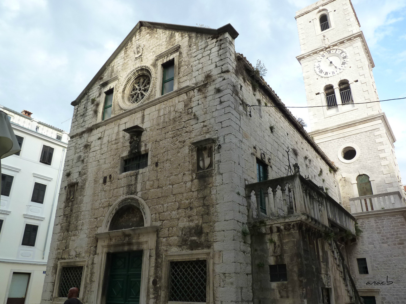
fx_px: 317
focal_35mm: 27
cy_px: 152
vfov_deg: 51.4
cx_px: 203
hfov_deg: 65.3
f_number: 3.6
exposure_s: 1/125
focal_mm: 4.8
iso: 125
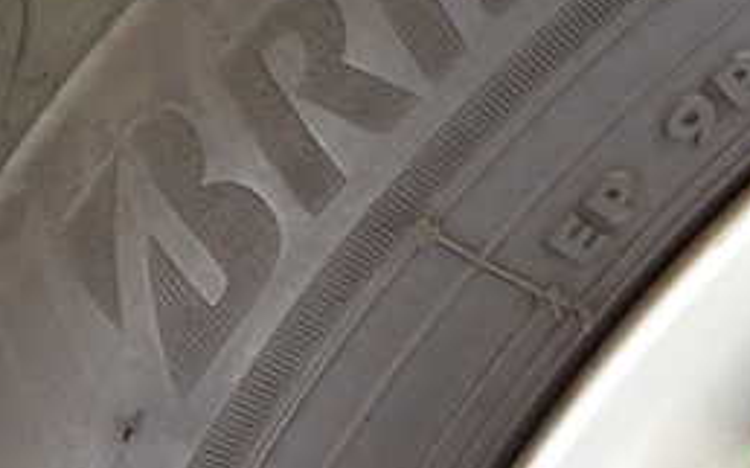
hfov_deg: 24.4
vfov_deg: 15.6
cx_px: 823
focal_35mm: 79
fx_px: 1614
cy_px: -157
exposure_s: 1/125
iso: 640
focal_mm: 5.79
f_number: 2.4
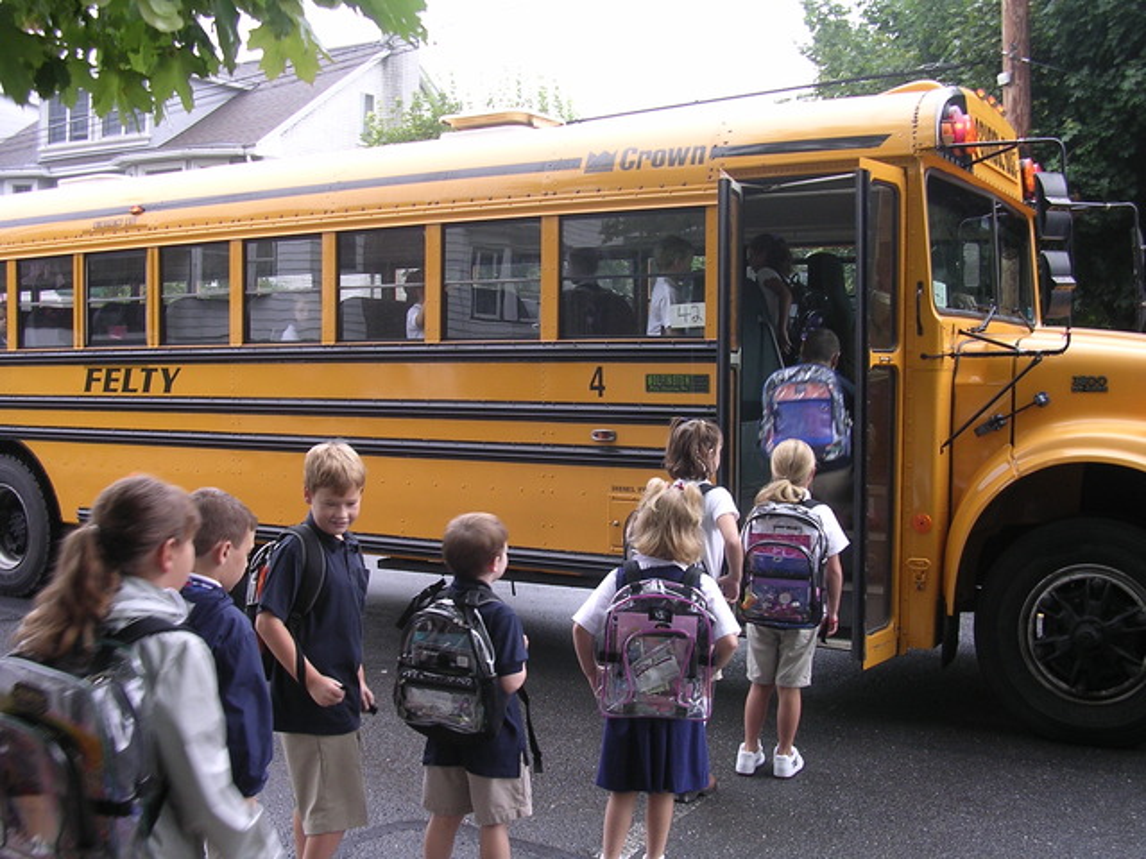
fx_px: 1258
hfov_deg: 49.0
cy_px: 430
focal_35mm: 38
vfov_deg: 37.7
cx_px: 573
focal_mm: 5.8
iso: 100
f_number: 2.8
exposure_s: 1/46.5
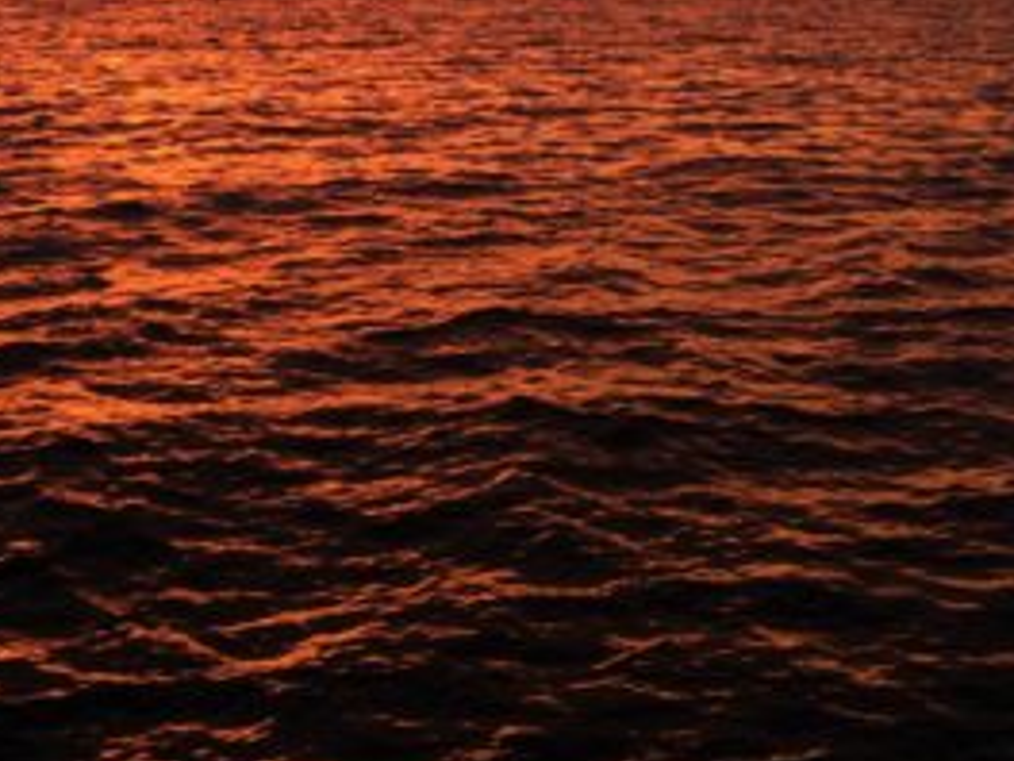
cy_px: -4
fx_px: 1933
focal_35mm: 66
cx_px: 388
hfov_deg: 29.3
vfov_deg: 21.5
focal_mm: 4.15
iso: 50
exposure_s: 1/120
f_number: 2.2
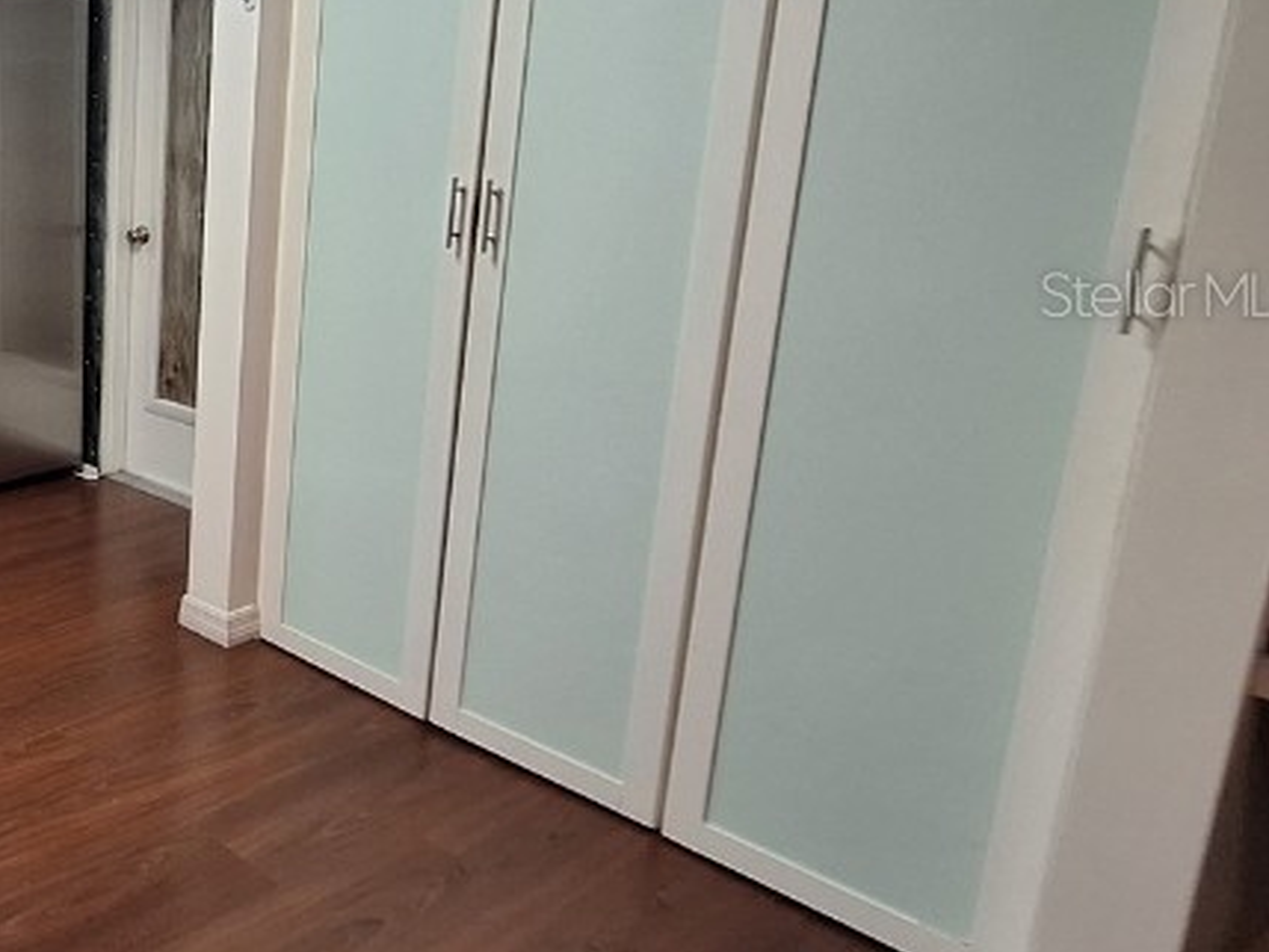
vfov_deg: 44.6
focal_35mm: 31
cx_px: -195
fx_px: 1137
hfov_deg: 42.4
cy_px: 293
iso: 100
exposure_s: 1/40
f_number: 2.2
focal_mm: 1.74
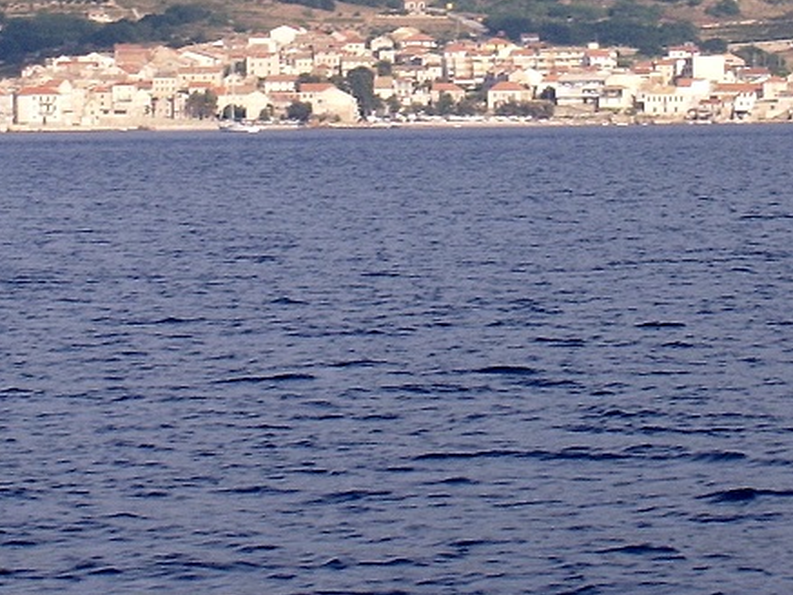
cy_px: 26
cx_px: 498
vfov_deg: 7.1
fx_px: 4766
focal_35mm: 208
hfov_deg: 9.5
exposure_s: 1/176
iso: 71
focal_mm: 17.4
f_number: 7.1
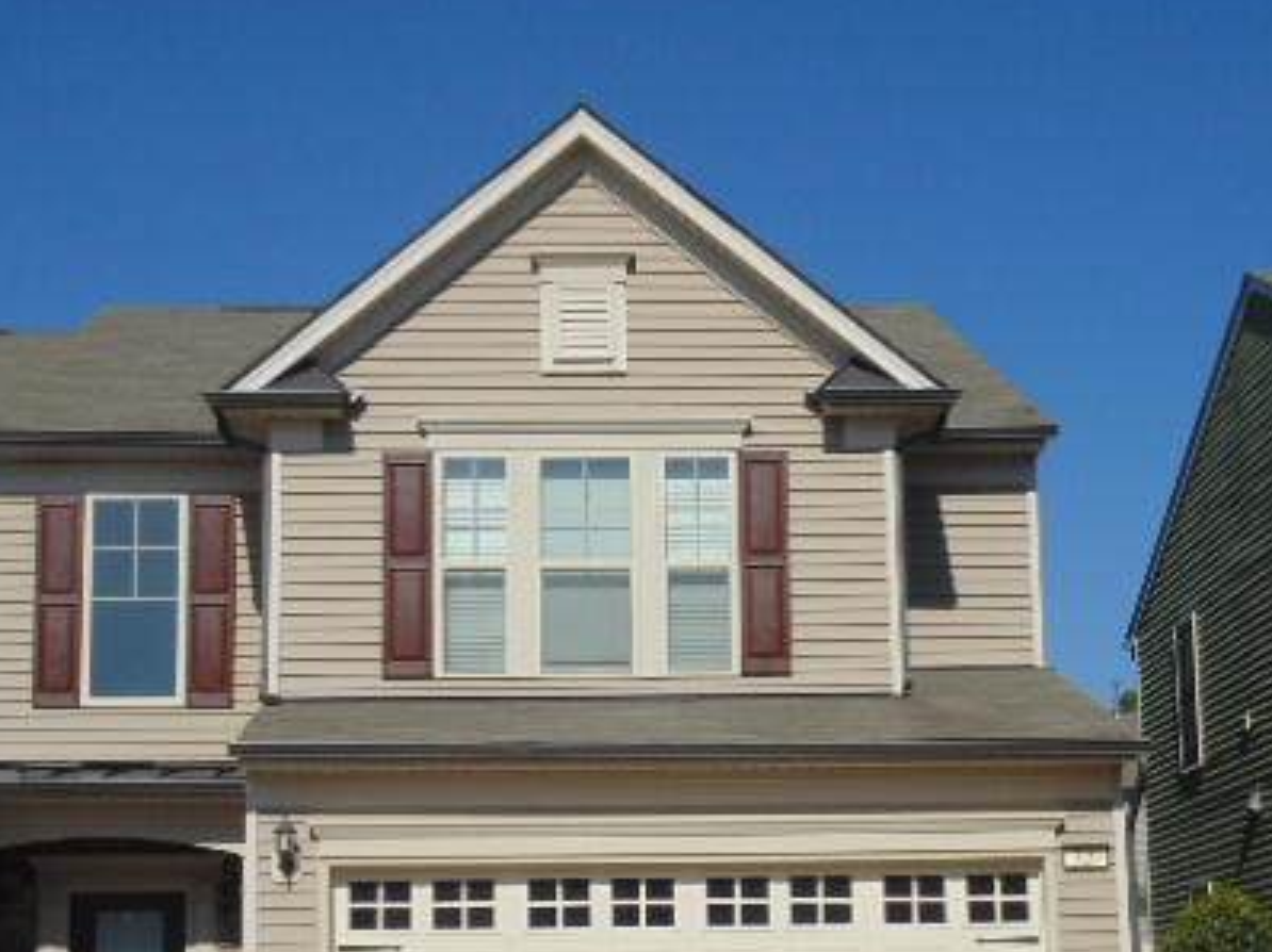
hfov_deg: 29.4
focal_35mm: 66
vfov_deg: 22.0
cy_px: 725
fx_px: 2424
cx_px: 630
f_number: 11.3
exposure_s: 1/200
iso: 80
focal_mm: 7.4
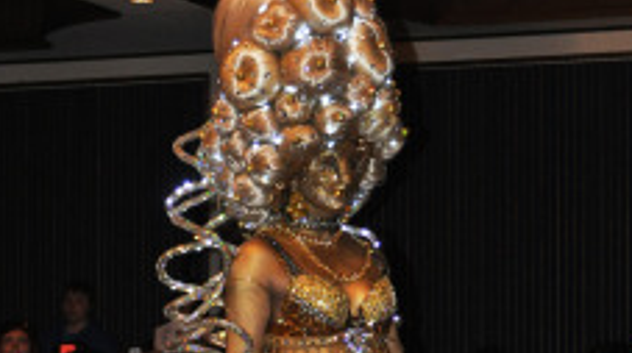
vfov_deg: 8.6
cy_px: 321
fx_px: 2343
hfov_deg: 15.4
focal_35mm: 140
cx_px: 295
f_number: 5.3
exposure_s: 1/60
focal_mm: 40
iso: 800
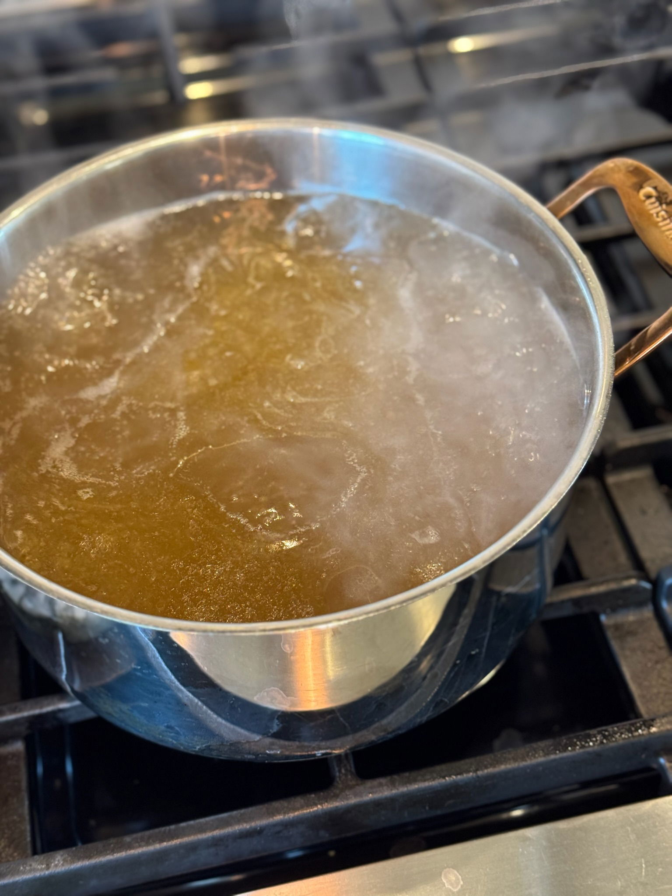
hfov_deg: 30.3
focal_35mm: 48
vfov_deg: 39.7
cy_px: 448
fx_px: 1242
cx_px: 336
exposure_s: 1/40
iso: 200
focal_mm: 6.76
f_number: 1.78
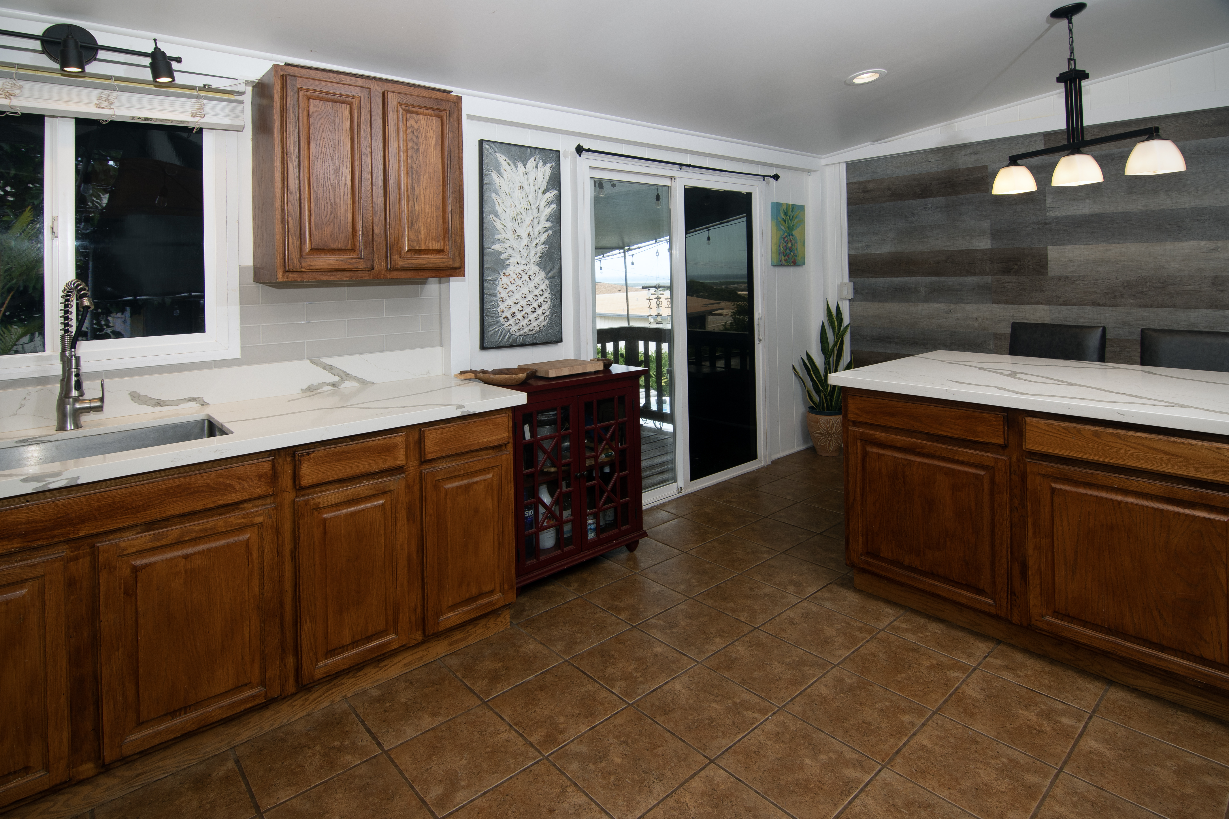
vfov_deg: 73.7
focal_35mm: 16
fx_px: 546
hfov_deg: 96.7
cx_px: 614
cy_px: 410
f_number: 6.3
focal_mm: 11
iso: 100
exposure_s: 1/60
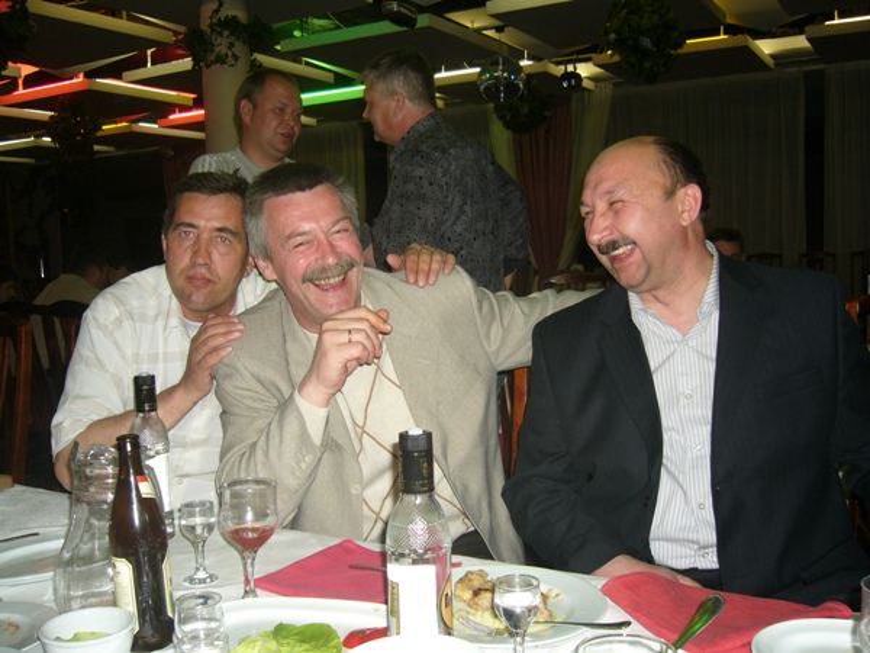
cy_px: 326
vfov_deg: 40.7
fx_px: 880
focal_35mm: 35
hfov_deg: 52.6
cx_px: 435
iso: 150
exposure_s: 1/60
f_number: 2.8
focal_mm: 5.8
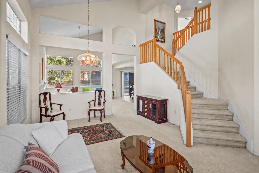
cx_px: 130
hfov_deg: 93.3
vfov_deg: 70.4
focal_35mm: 17
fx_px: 122
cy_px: 86
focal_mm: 17
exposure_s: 1
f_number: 8
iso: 100
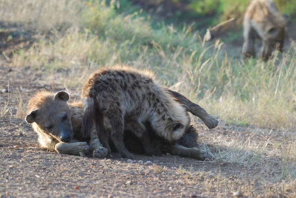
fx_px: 4937
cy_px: 99
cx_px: 148
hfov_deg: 3.4
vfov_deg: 2.3
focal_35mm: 600
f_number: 5.6
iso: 450
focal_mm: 400
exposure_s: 1/160
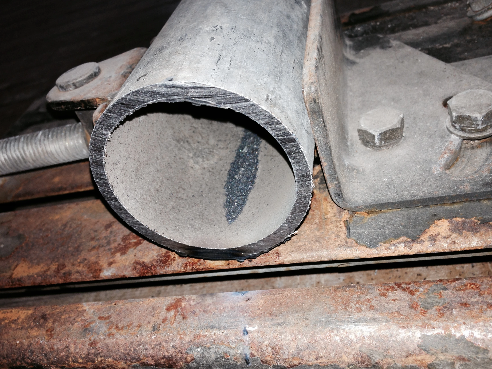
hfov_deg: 52.6
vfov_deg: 40.7
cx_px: 239
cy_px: 185
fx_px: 497
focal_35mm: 35
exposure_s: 1/36
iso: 50
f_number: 2.4
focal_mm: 4.12
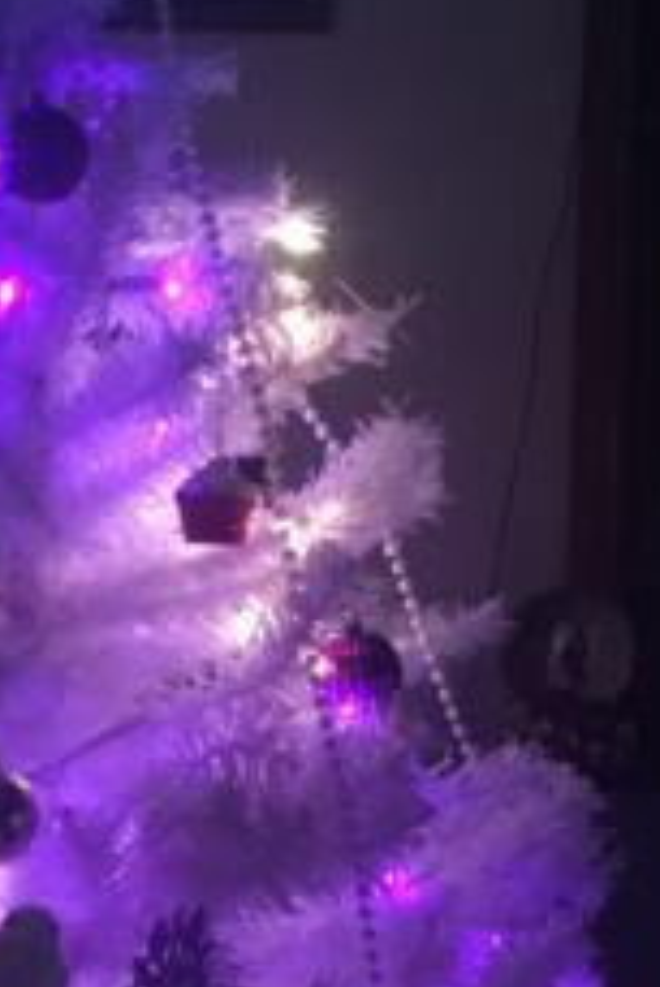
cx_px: 0
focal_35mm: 121
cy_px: 983
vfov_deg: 16.6
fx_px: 3322
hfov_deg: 11.2
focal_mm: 4.15
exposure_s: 1/15
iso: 200
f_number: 2.2
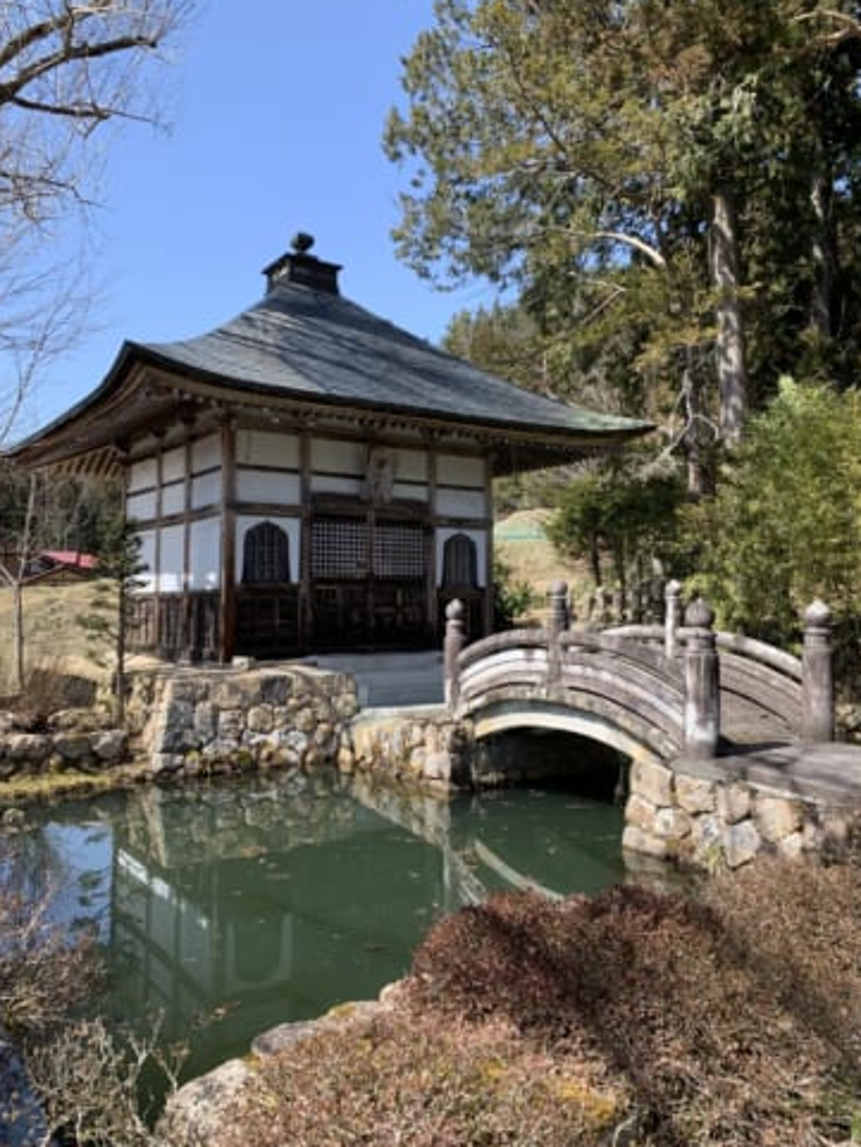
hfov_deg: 51.4
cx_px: 421
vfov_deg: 65.3
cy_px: 565
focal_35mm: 27
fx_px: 895
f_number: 1.8
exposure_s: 1/783
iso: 25
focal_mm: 4.25
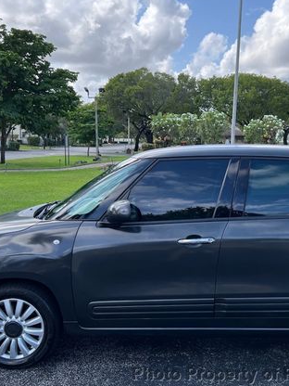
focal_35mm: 40
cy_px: 171
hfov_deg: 35.6
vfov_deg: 46.7
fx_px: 445
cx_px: 196
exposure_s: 1/1838
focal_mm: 5.7
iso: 50
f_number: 1.5
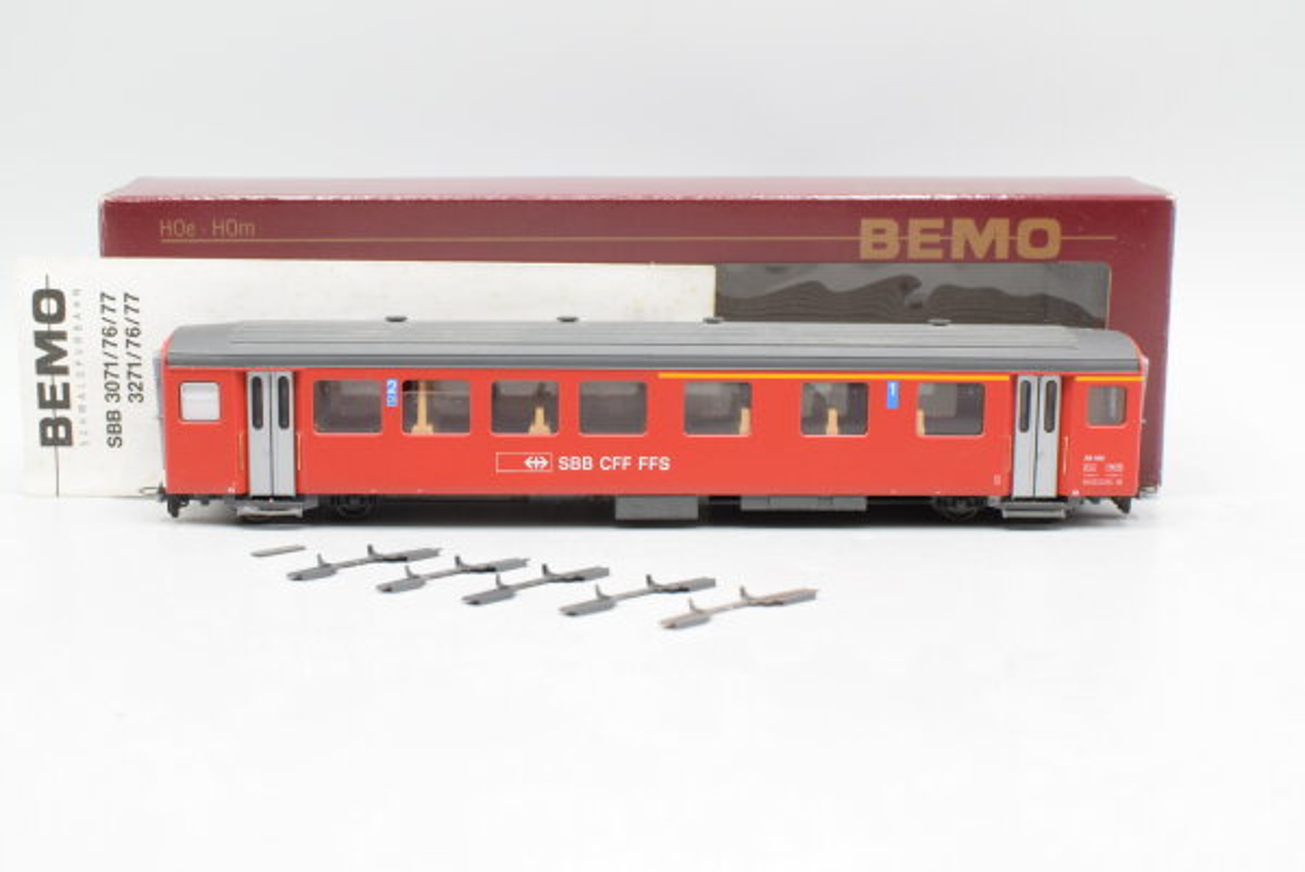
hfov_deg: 37.8
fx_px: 1904
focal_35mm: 52
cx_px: 652
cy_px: 436
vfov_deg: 25.8
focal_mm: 35
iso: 2000
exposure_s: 1/250
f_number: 10
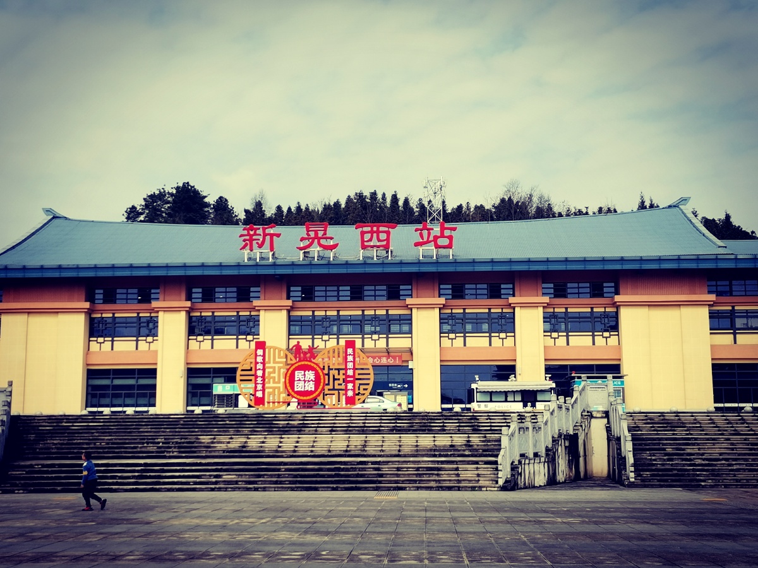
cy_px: 284
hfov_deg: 40.4
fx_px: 1029
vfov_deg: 30.9
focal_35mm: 47
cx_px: 379
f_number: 1.8
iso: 50
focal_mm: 4.75
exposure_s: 1/2028
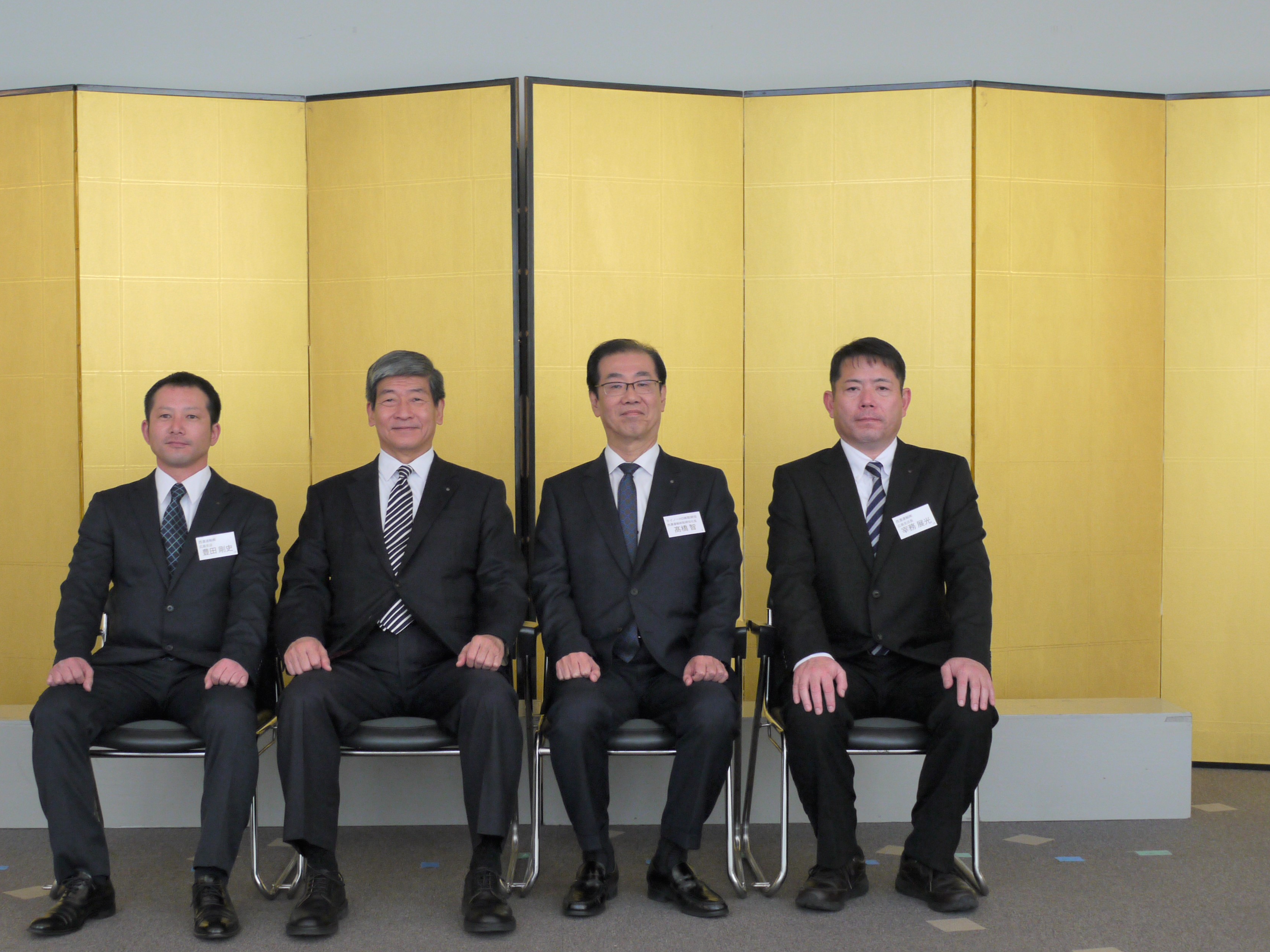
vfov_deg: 26.5
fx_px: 2018
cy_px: 535
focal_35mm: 55
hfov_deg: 34.9
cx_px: 580
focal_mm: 23
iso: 400
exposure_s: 1/20
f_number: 4.8
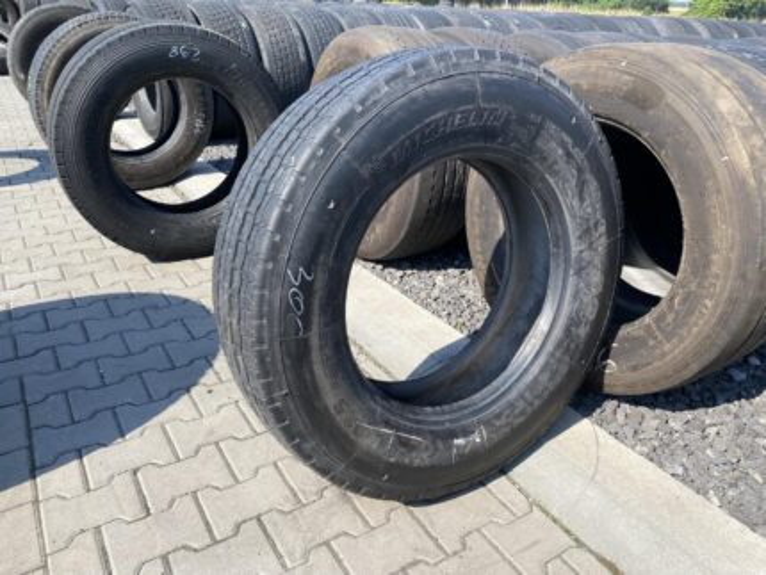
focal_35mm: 26
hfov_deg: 67.3
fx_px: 576
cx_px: 383
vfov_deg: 53.1
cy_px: 288
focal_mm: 4.25
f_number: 1.8
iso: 32
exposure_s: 1/1258
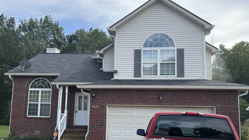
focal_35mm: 29
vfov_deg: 40.0
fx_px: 191
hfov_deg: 66.1
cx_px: 122
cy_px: 84
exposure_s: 1/1449
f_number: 1.5
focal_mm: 5.7
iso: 50
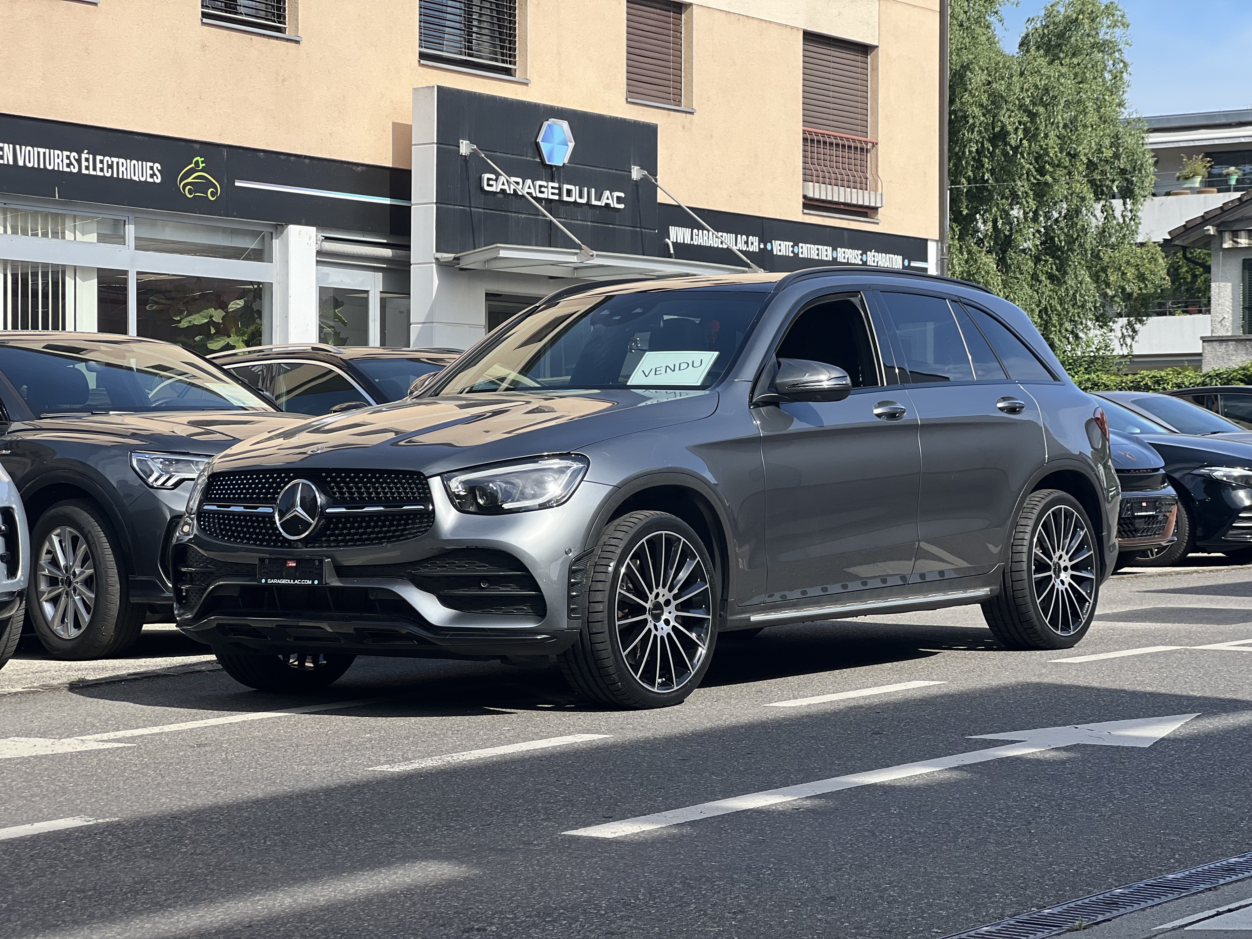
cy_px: 470
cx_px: 626
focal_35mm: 77
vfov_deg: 19.1
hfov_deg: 25.3
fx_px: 2785
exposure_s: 1/415
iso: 32
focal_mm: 9
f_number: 2.8
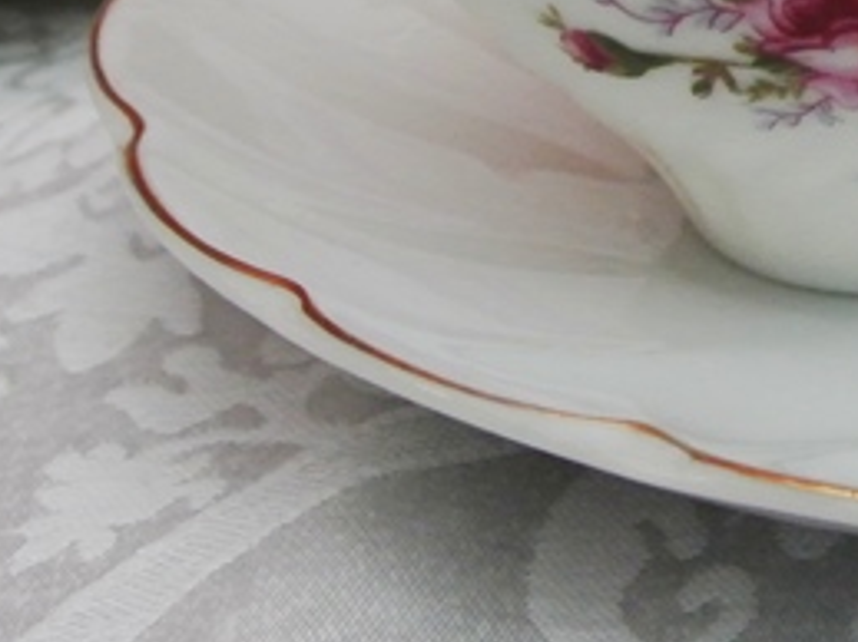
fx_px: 3320
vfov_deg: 10.9
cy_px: -18
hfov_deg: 13.5
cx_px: 1448
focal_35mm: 134
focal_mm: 13.6
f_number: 4
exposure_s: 1/60
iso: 800
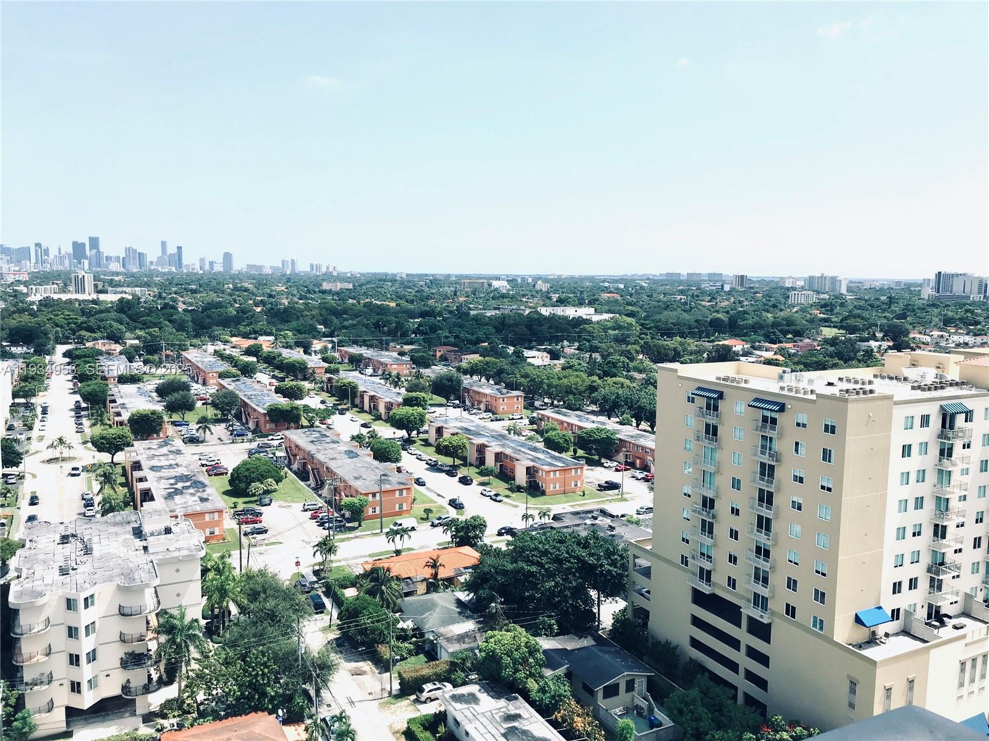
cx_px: 494
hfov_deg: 63.4
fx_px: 800
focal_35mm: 28
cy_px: 370
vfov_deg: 49.7
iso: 20
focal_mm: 3.99
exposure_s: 1/2907
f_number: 1.8
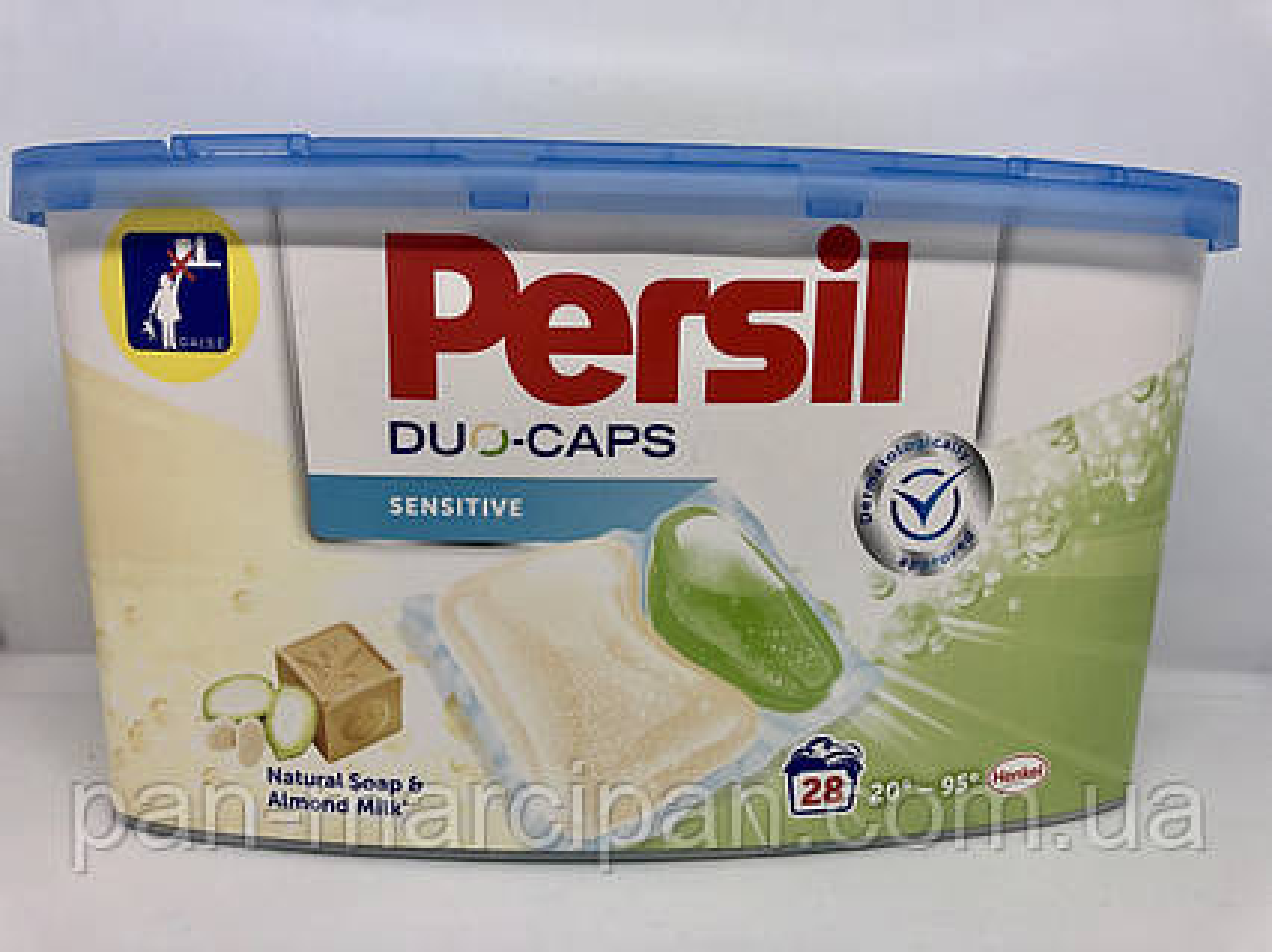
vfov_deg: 49.7
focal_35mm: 28
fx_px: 1028
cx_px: 636
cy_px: 476
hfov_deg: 63.5
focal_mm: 3.99
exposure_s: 1/50
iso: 25
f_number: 1.8
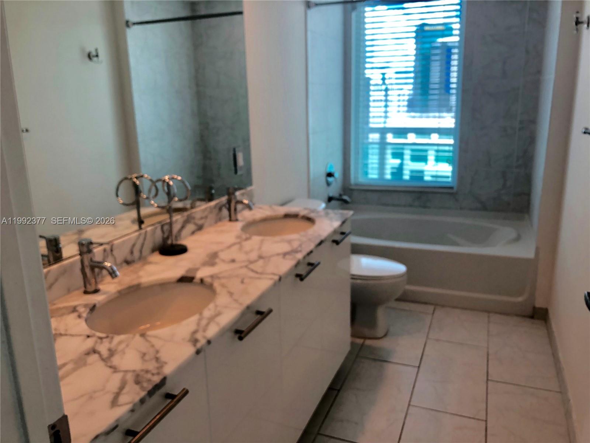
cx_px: 295
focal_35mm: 28
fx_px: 477
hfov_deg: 63.4
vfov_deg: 49.7
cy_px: 222
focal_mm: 3.99
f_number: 1.8
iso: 32
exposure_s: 1/120
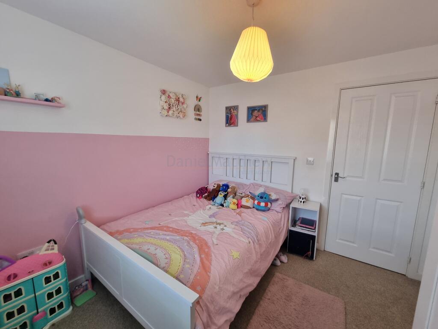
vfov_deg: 89.9
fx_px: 164
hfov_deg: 106.2
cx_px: 219
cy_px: 164
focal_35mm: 13
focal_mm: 2.2
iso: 160
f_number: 2.2
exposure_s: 1/60
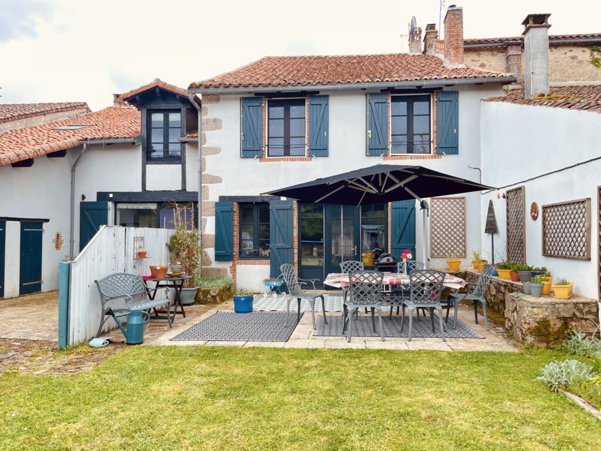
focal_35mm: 26
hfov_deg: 67.3
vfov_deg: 53.1
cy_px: 226
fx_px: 451
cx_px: 300
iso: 40
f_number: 1.6
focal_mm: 4.2
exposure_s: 1/254
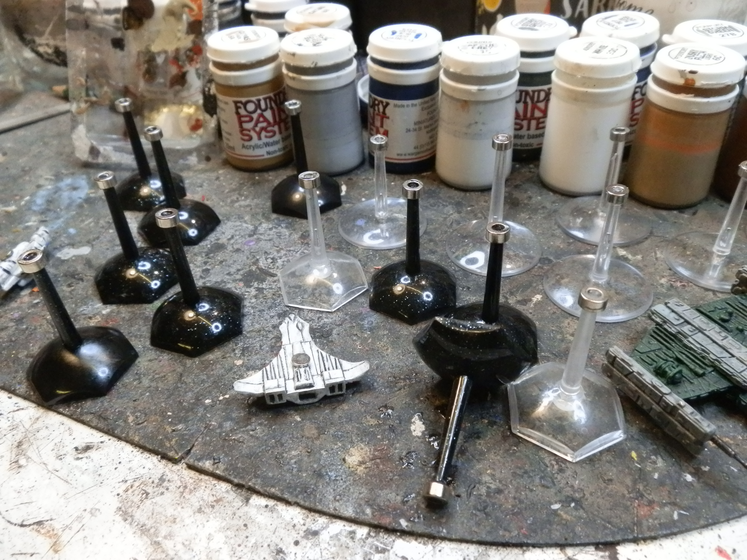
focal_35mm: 28
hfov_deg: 63.4
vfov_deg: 49.7
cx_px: 374
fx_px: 604
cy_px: 280
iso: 400
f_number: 3.1
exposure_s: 1/125
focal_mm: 5
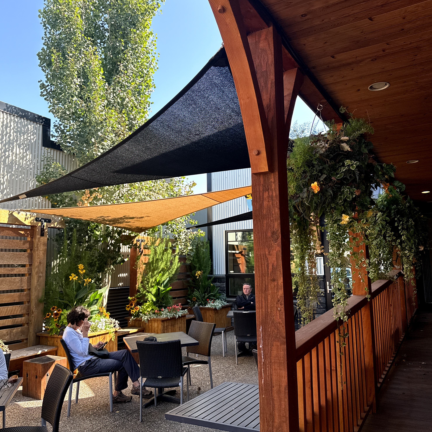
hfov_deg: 55.6
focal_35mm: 29
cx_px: 212
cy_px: 206
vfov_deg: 55.6
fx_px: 409
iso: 100
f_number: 1.78
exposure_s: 1/742
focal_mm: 6.76
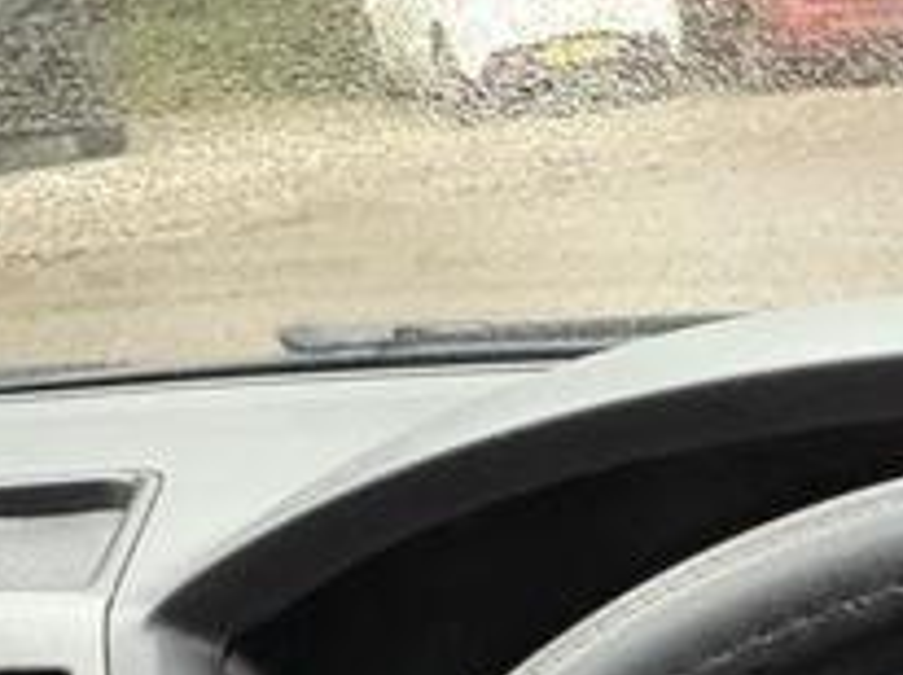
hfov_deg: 30.8
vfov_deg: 20.6
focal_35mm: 61
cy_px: 1008
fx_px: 1589
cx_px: 736
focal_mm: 2.22
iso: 640
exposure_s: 1/60
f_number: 2.2
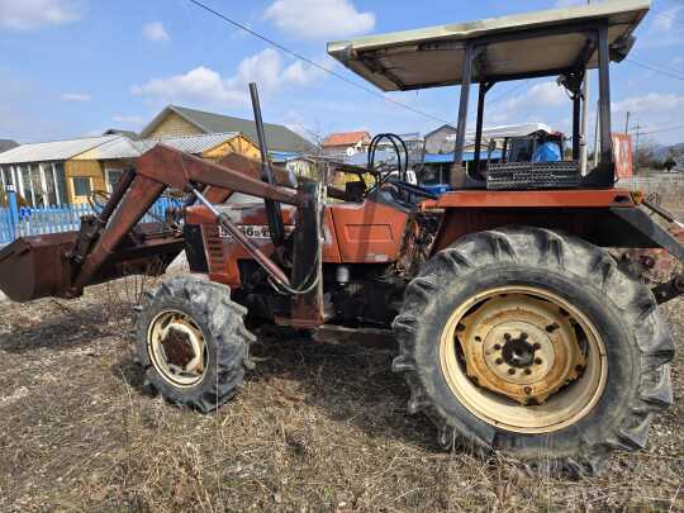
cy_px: 256
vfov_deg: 58.9
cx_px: 342
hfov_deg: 73.9
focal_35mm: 23
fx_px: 454
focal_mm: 5.4
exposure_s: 1/2921
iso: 64
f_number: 1.8
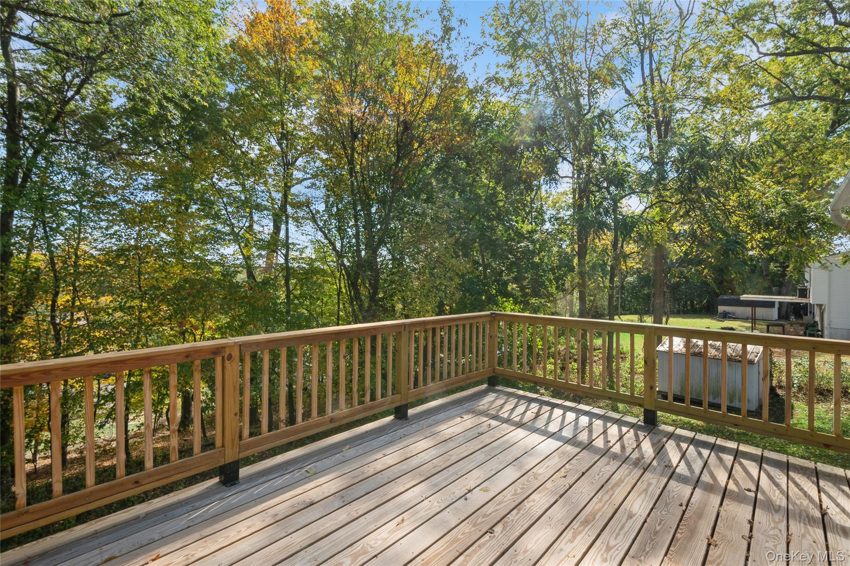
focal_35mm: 15
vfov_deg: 77.3
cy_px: 283
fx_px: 354
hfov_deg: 100.4
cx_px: 425
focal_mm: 10
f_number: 11
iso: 100
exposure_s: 1/40
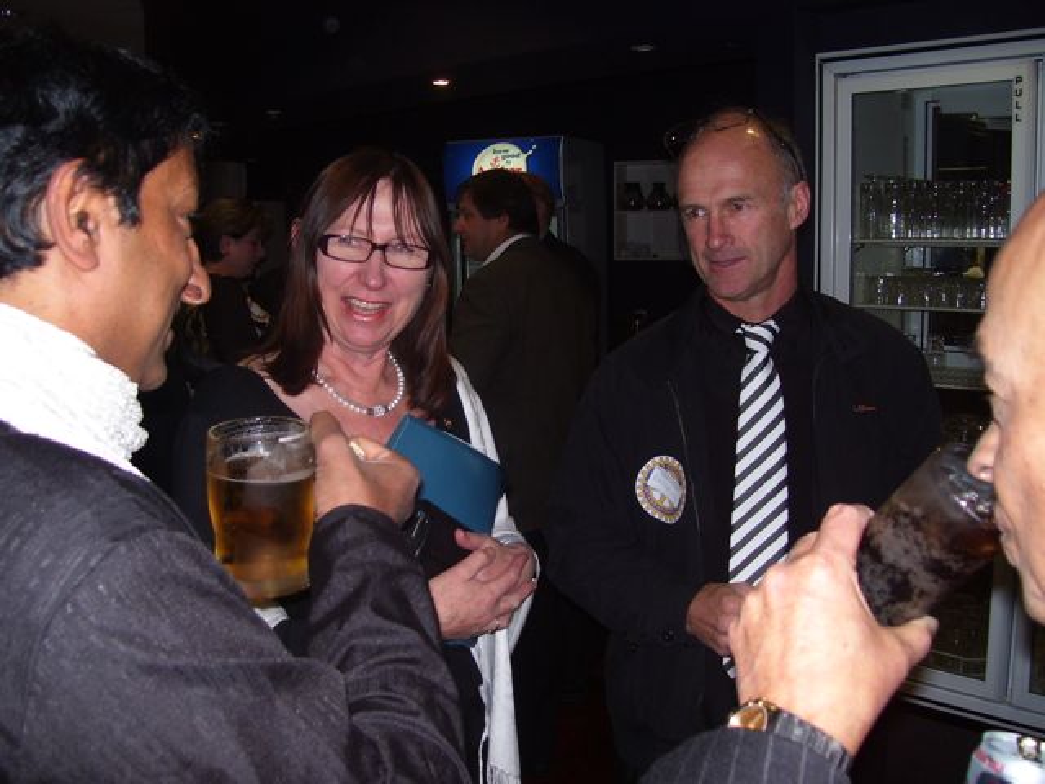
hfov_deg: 51.4
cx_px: 522
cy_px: 392
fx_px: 1087
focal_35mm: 36
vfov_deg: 39.7
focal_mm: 6
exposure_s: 1/60
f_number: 2.7
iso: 80
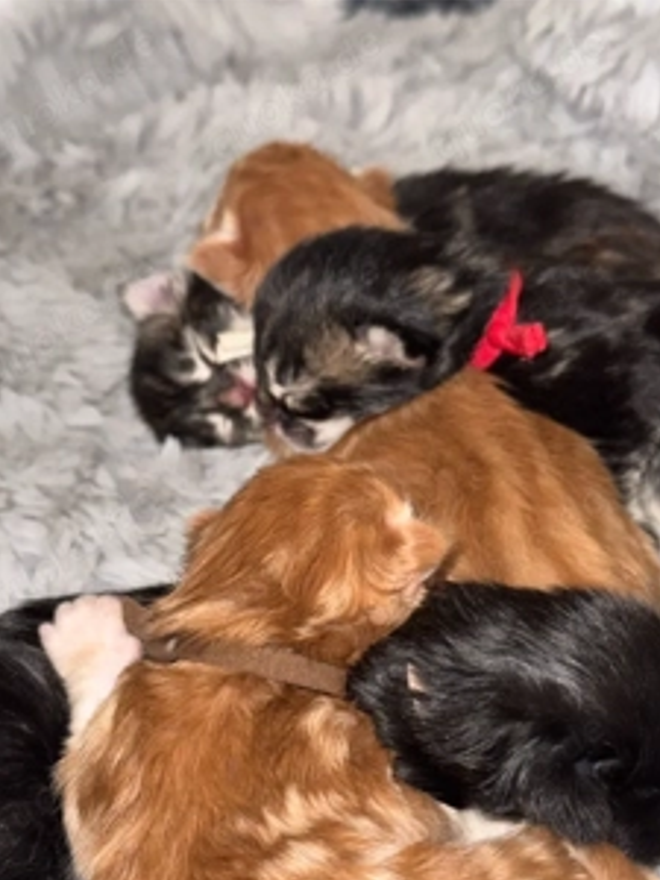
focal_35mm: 64
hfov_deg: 22.9
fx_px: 1627
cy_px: 584
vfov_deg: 30.1
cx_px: 358
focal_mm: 6.76
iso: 64
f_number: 1.78
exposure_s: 1/4
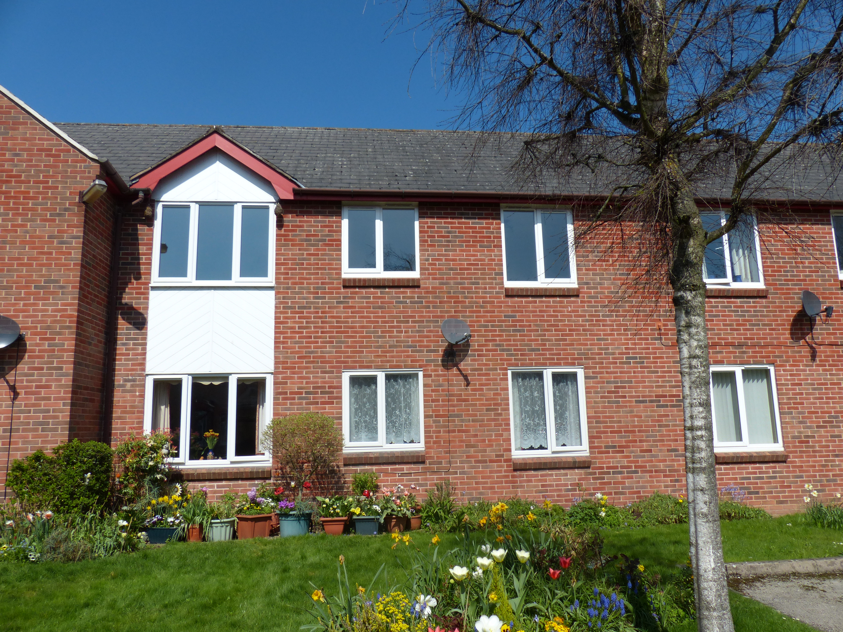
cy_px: 316
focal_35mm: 25
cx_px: 422
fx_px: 609
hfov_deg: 69.4
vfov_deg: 54.9
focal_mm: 4.5
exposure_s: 1/1300
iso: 100
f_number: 4
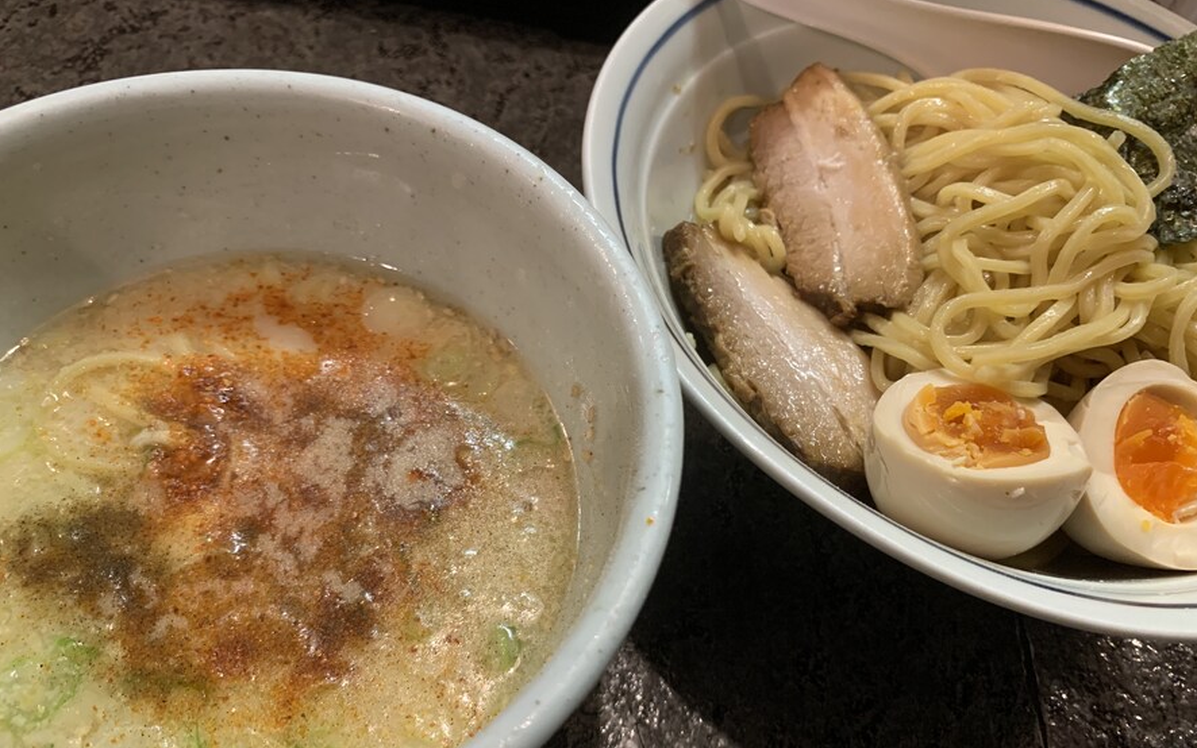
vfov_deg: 44.5
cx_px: 597
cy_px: 404
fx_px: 914
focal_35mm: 28
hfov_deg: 66.5
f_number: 1.8
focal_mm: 4.25
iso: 320
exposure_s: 1/50
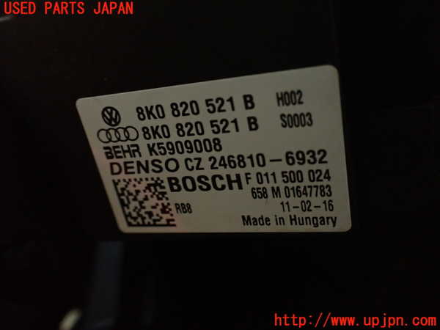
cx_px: 220
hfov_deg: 56.8
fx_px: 407
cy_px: 165
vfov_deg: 44.2
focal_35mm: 32
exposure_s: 1/15
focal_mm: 5.79
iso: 800
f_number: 2.4
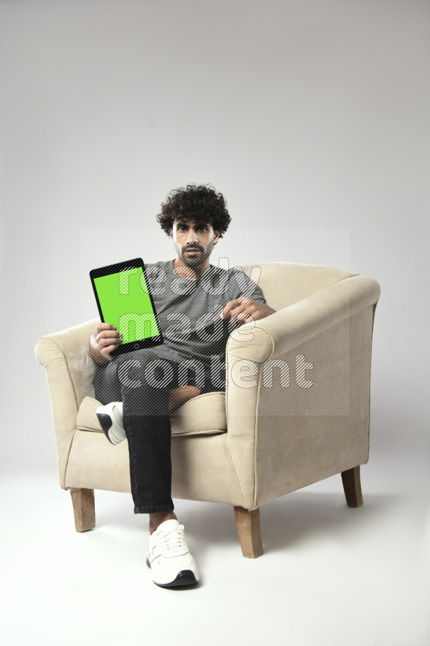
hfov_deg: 33.4
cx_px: 215
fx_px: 717
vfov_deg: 48.5
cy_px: 323
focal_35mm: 40
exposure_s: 1/125
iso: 400
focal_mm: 40
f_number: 5
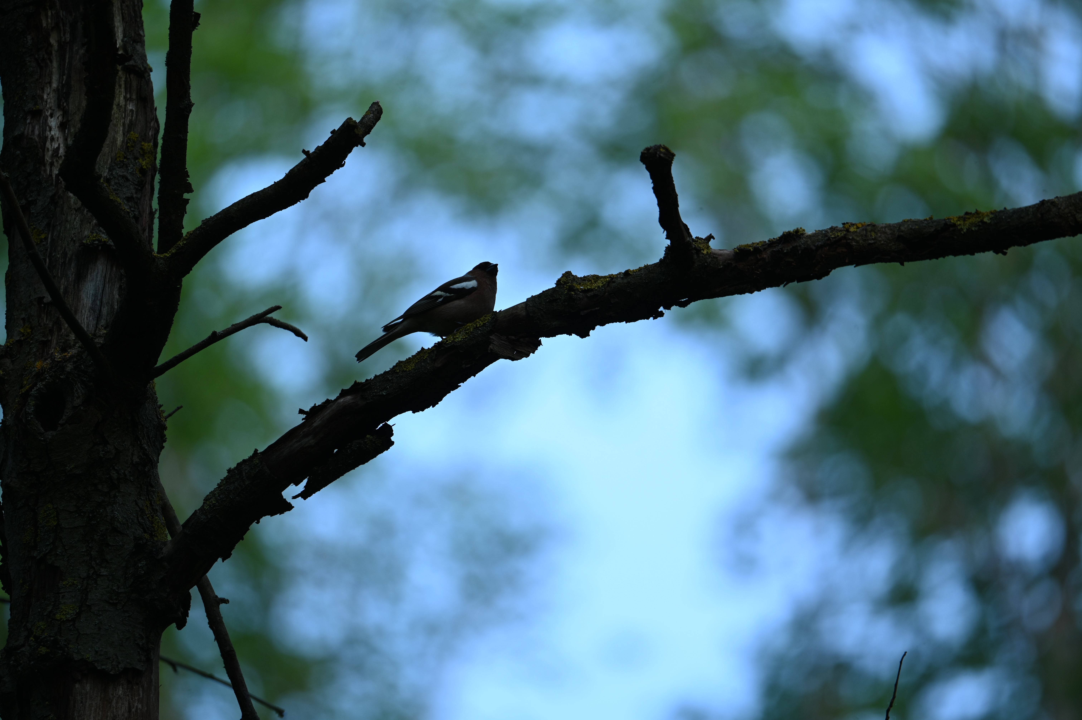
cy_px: 360
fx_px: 15017
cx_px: 541
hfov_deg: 4.1
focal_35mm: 500
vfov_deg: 2.7
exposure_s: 1/100
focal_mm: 500
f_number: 6.7
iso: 125
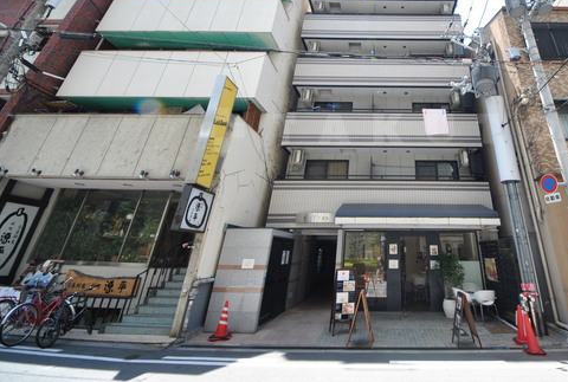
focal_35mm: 16
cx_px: 377
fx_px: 253
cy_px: 130
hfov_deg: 93.1
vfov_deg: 72.1
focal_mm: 8
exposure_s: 1/200
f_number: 7.1
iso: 400
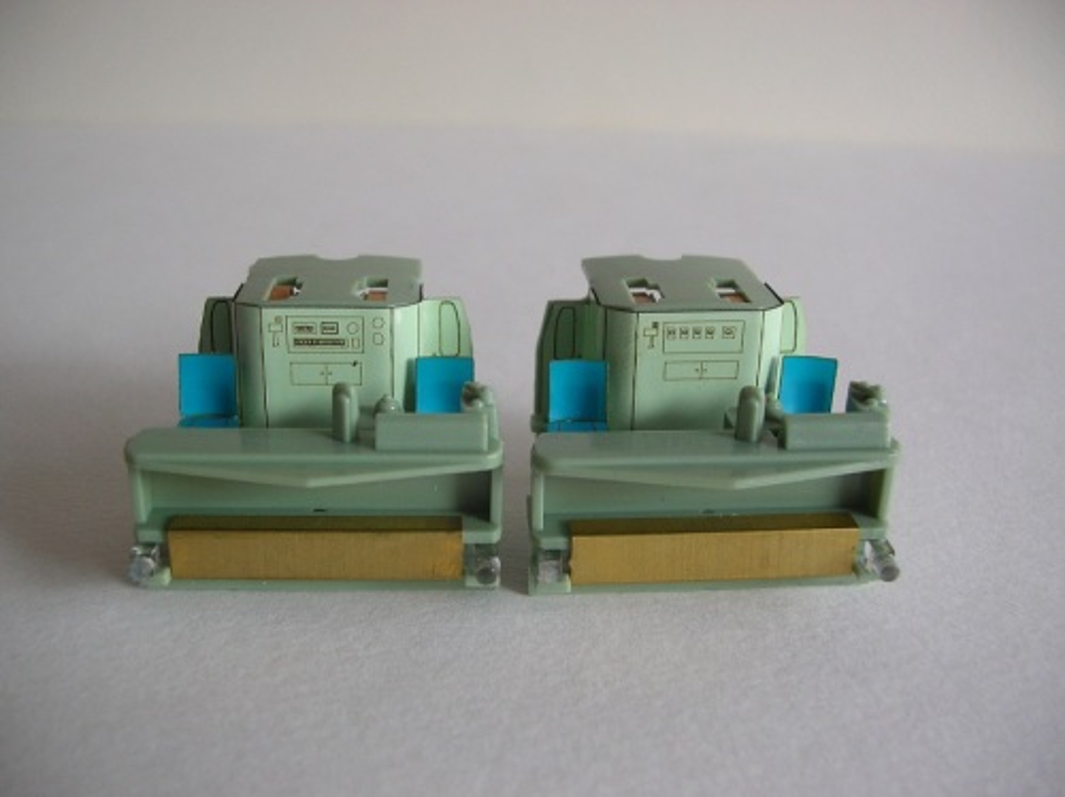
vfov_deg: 40.6
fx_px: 1076
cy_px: 398
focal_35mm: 35
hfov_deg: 52.7
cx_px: 532
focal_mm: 5.8
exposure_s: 1/32.4
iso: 50
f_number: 2.8
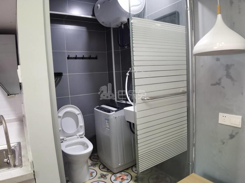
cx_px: 122
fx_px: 134
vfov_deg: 68.7
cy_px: 92
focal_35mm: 19
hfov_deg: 84.7
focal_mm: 3.12
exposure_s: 1/33.3
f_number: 2.2
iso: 400
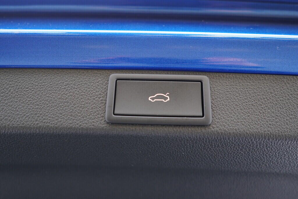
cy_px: 100
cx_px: 149
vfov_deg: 36.9
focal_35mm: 36
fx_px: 298
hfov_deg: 53.1
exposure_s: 1/40
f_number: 2.8
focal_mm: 24
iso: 320
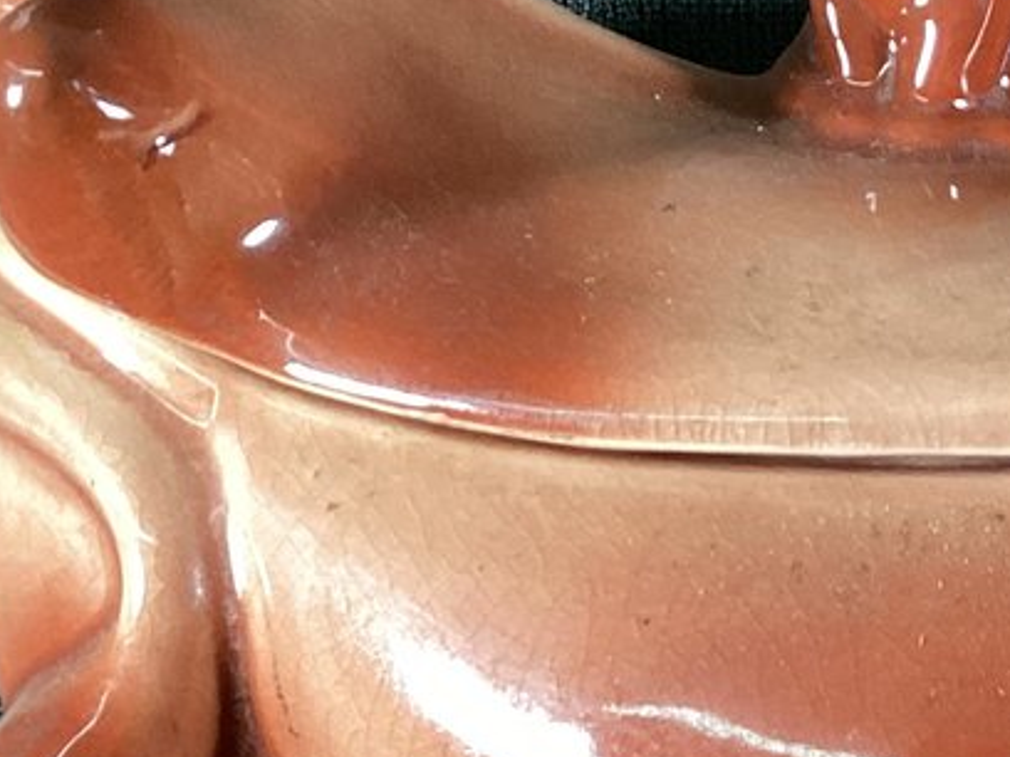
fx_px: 3355
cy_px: 612
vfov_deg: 12.8
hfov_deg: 16.0
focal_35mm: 115
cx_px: 1415
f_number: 2.4
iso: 125
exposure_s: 1/60
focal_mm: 3.3
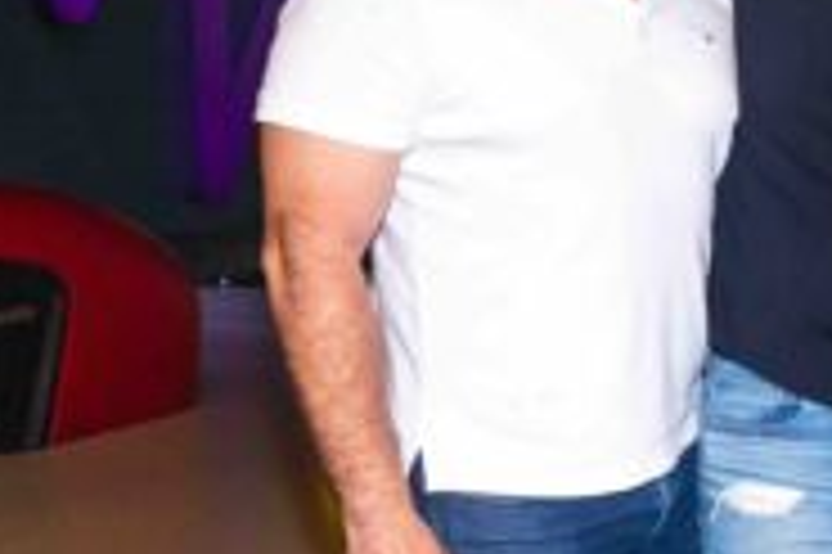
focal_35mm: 78
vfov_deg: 17.4
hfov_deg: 22.9
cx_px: 1102
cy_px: 347
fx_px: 1801
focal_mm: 16
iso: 500
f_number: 5.6
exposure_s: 1/200
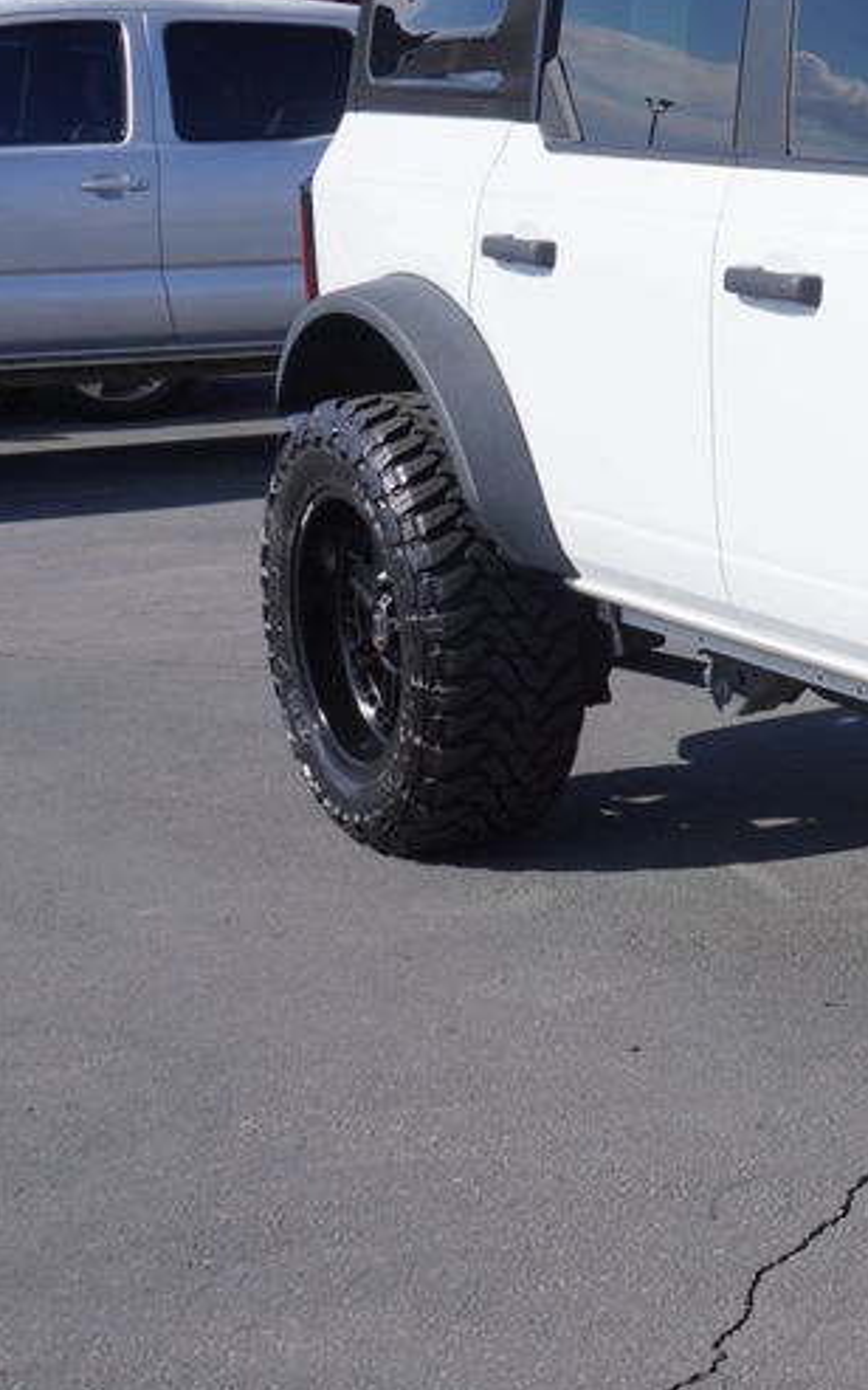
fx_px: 2766
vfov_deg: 28.2
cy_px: 609
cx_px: 1434
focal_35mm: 73
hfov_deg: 15.8
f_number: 8
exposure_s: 1/320
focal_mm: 23
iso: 100
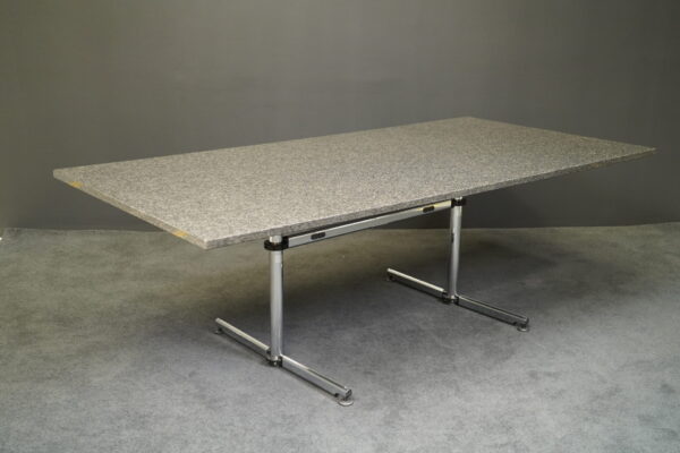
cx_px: 340
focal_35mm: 43
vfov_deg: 31.2
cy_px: 226
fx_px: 812
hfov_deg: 45.4
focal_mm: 43
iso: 5000
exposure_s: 1/100
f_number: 5
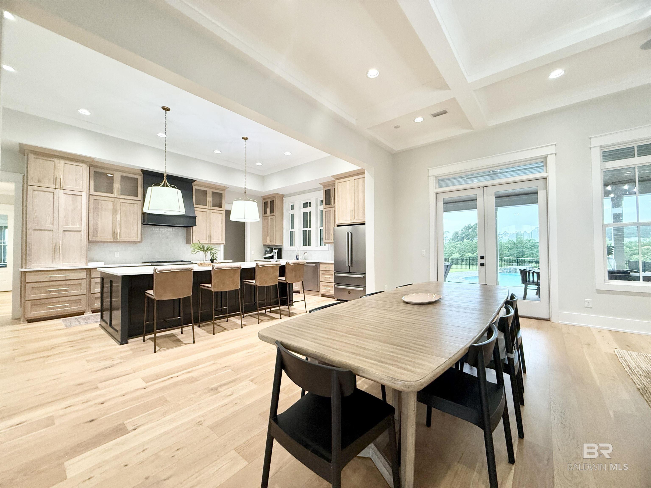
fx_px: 263
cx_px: 326
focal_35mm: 14
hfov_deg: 102.1
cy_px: 244
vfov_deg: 85.7
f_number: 2.2
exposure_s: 1/120
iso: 320
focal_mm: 2.22
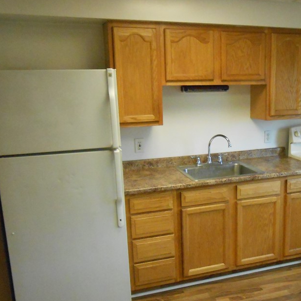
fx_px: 374
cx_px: 208
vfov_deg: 43.7
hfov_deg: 43.1
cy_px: 175
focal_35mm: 38
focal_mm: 4.6
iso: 800
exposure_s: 1/80
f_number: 3.5
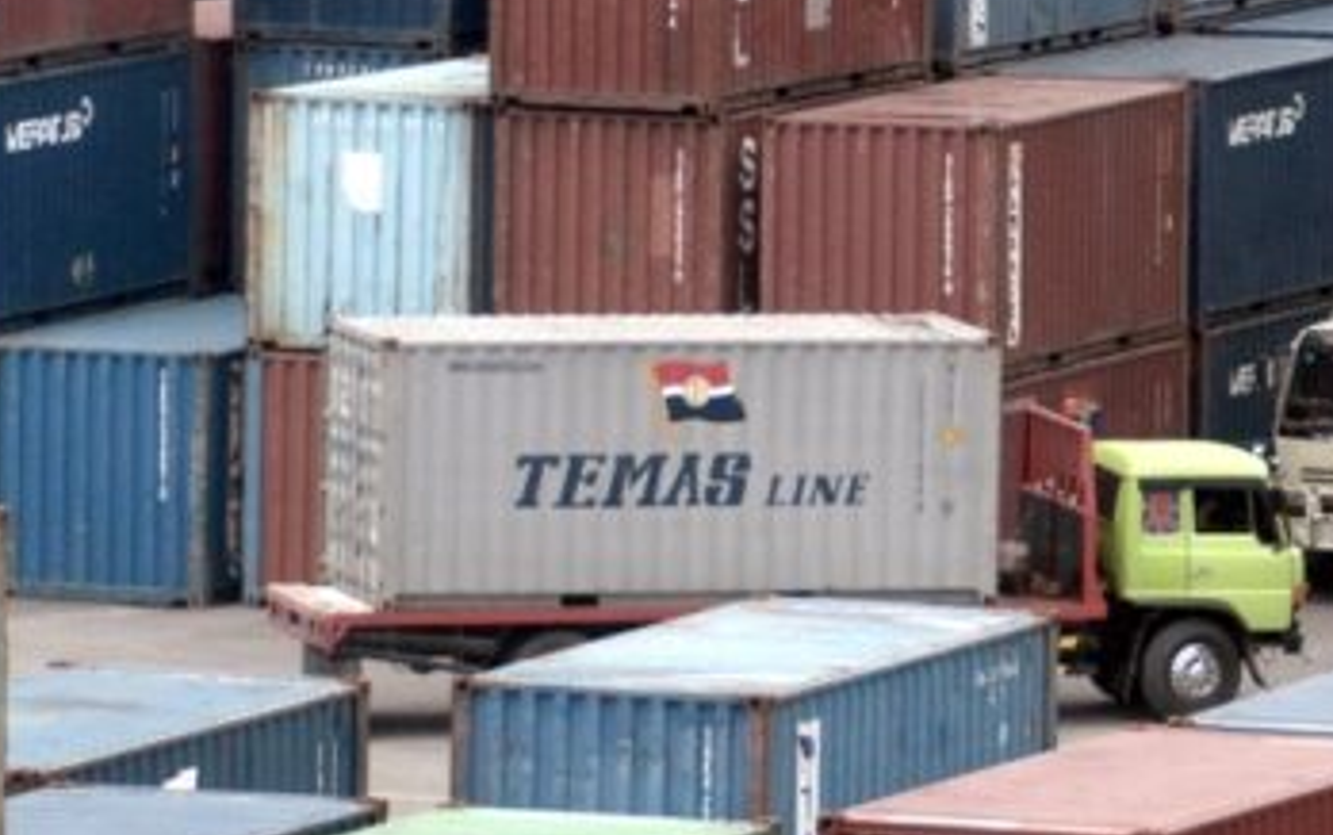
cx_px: 801
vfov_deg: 1.9
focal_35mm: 701
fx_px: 25483
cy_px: 341
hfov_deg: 3.0
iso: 400
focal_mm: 200
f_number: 8
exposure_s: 1/500
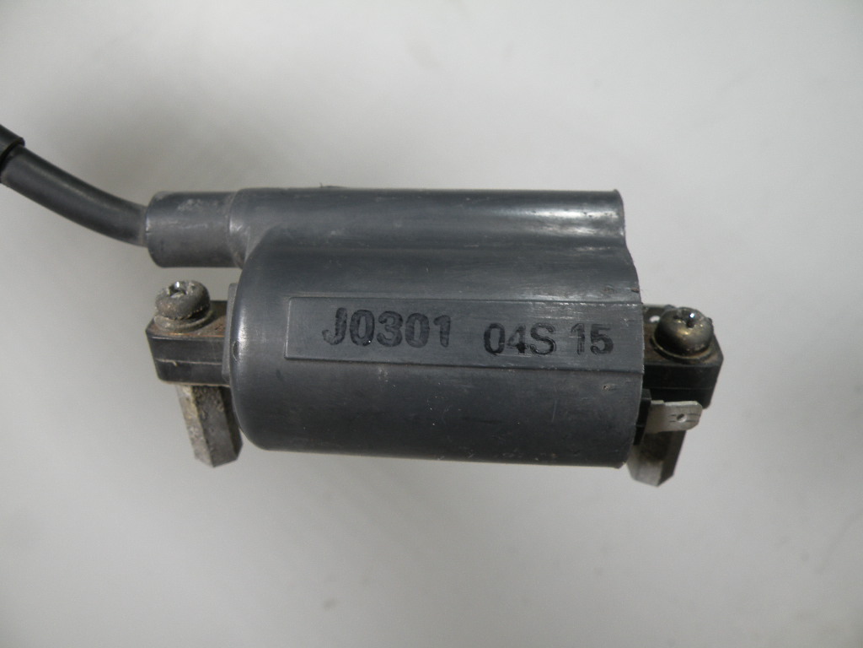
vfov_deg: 51.4
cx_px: 432
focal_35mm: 27
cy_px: 324
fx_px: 673
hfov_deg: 65.3
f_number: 3.5
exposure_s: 1/85.5
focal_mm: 4.7
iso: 64
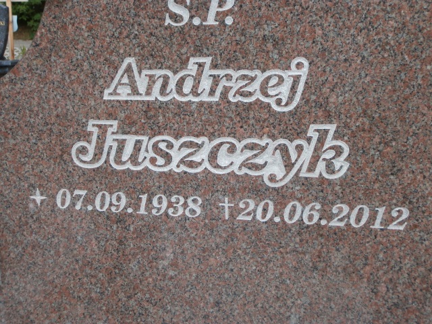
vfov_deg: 30.9
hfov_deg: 40.4
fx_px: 587
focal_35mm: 47
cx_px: 216
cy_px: 162
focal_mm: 8.29
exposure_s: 1/500
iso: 100
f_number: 4.2
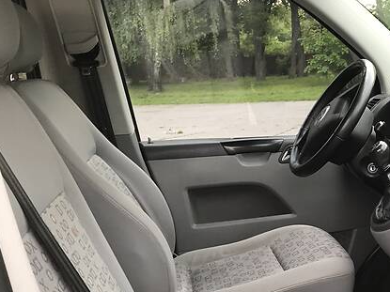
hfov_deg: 33.1
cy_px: 206
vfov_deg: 26.8
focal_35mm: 54
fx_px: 608
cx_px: 372
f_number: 1.8
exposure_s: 1/50
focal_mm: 4
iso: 32
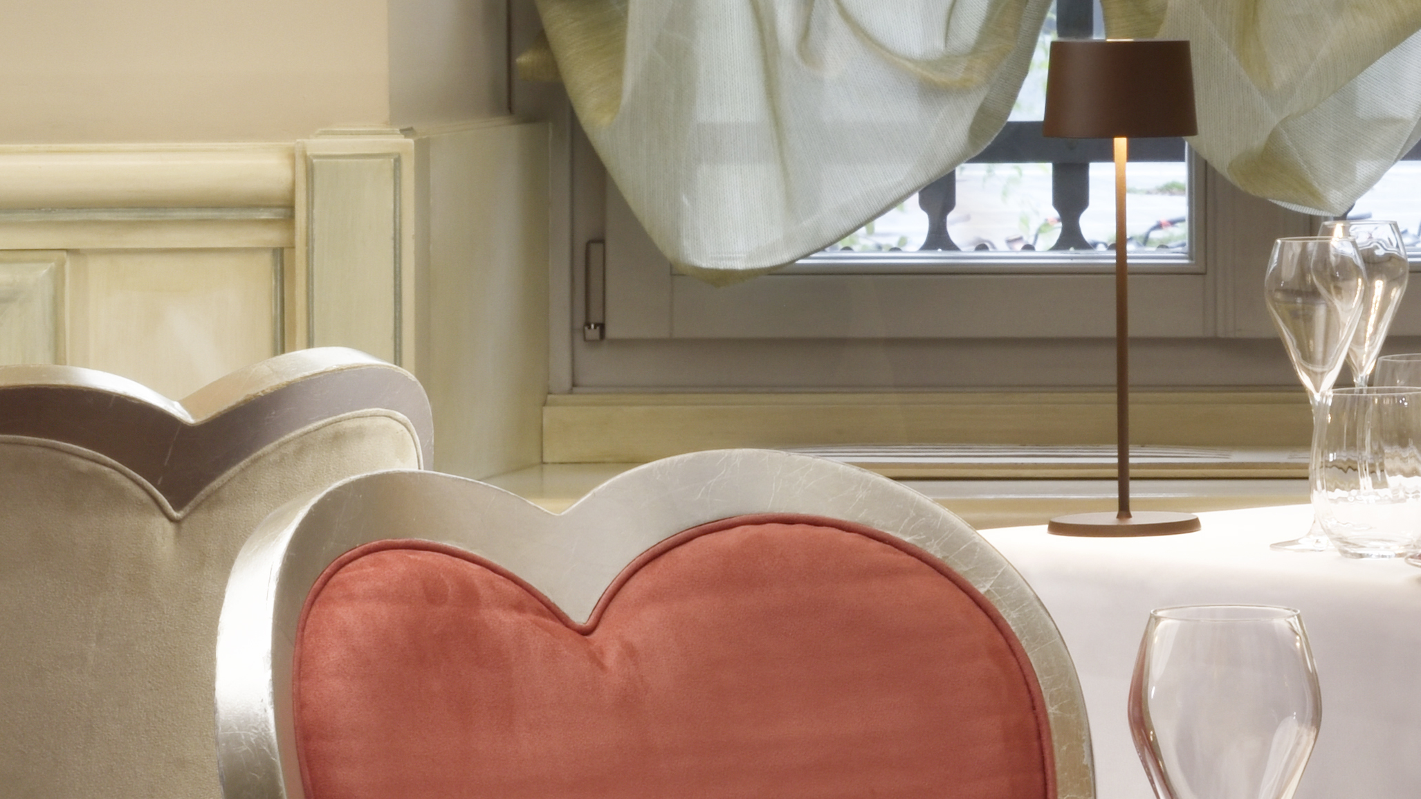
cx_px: 1501
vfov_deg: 6.5
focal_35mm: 187
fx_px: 7045
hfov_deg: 11.4
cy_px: 111
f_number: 13
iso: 200
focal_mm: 50
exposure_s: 1/250
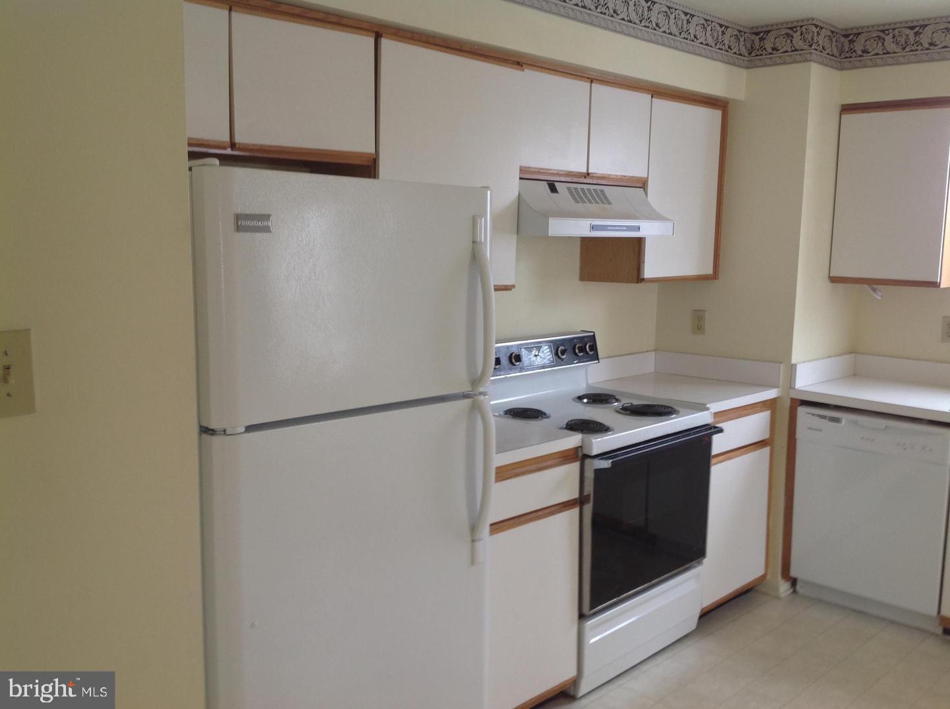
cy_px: 354
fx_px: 959
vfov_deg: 40.6
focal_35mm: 35
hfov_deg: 52.7
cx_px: 475
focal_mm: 4.28
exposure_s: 1/20
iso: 50
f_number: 2.4
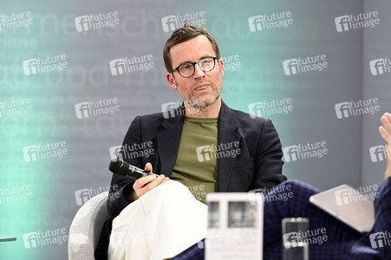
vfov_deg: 7.0
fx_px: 2116
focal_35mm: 195
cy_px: 130
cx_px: 196
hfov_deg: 10.6
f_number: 4
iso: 640
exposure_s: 1/250
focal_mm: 195
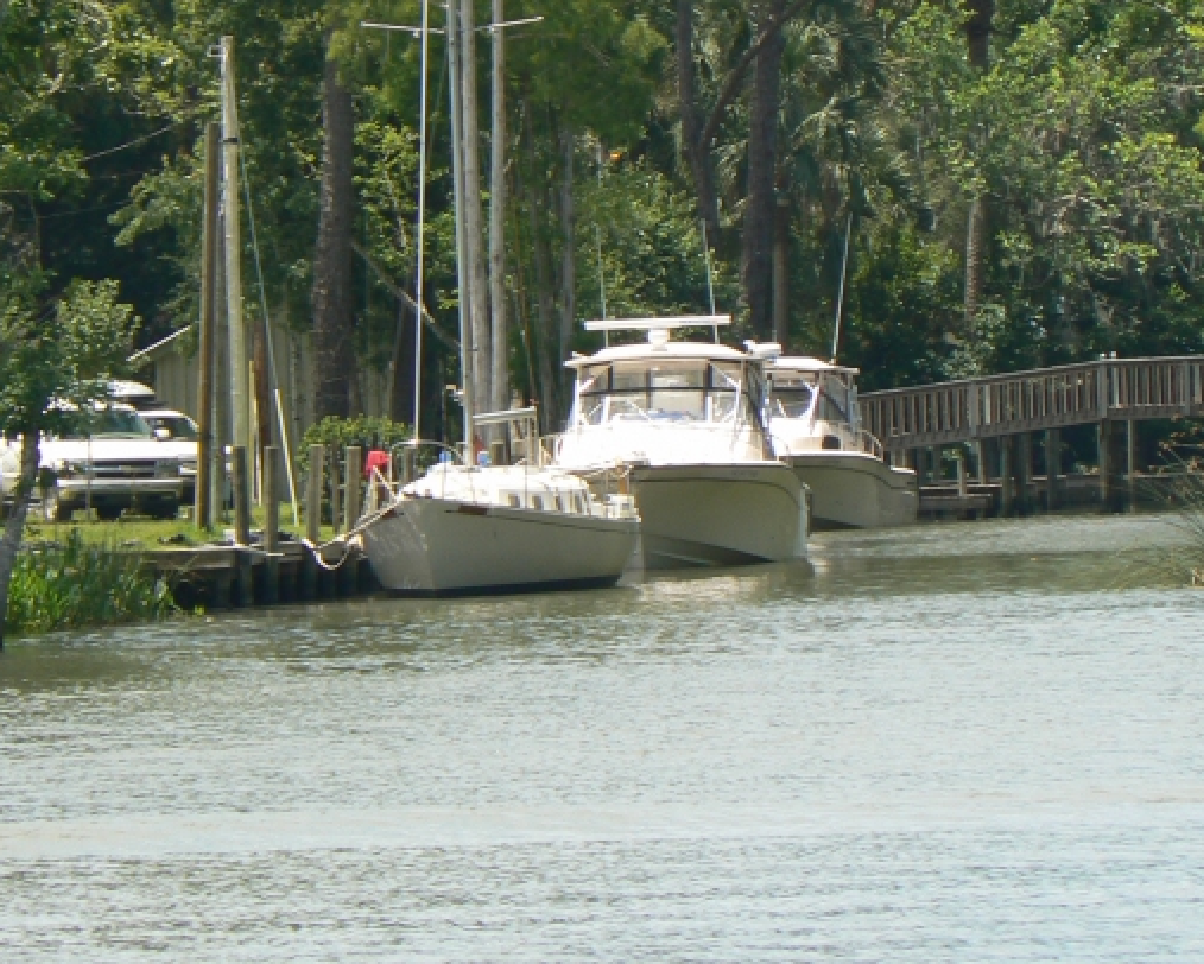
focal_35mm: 485
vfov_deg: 3.2
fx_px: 17289
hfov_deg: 4.0
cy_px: 264
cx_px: 553
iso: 80
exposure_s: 1/400
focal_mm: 51
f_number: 5.6
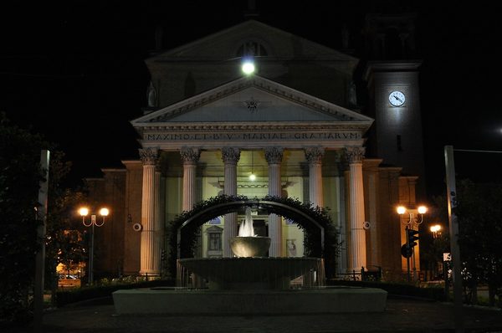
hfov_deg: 46.5
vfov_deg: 31.8
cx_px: 251
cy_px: 166
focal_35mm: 42
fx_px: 585
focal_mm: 28
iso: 1000
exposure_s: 1/10
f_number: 8
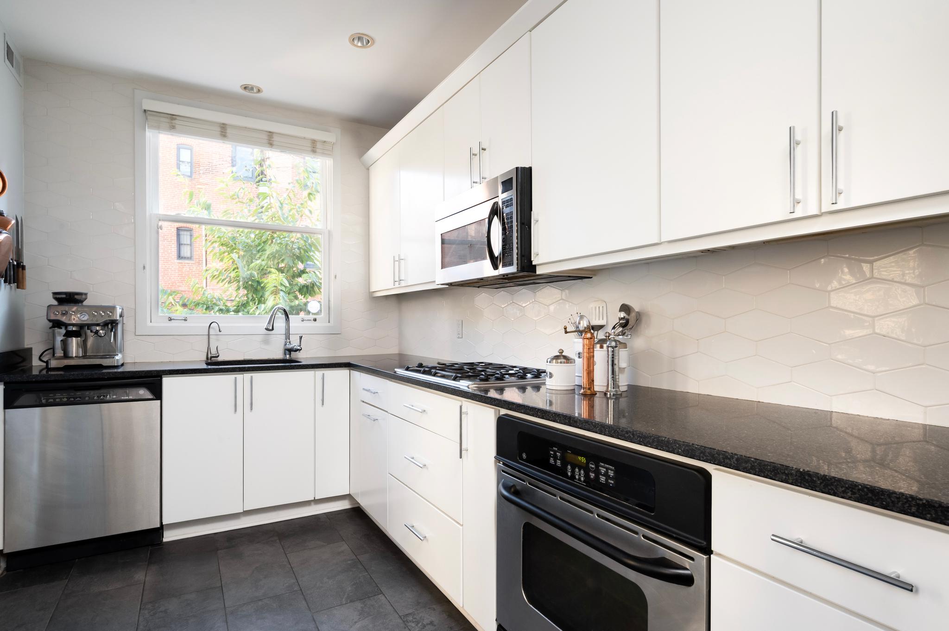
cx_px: 474
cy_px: 316
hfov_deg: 87.0
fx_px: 500
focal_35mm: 19
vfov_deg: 64.5
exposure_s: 1/25
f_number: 11
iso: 800
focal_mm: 19
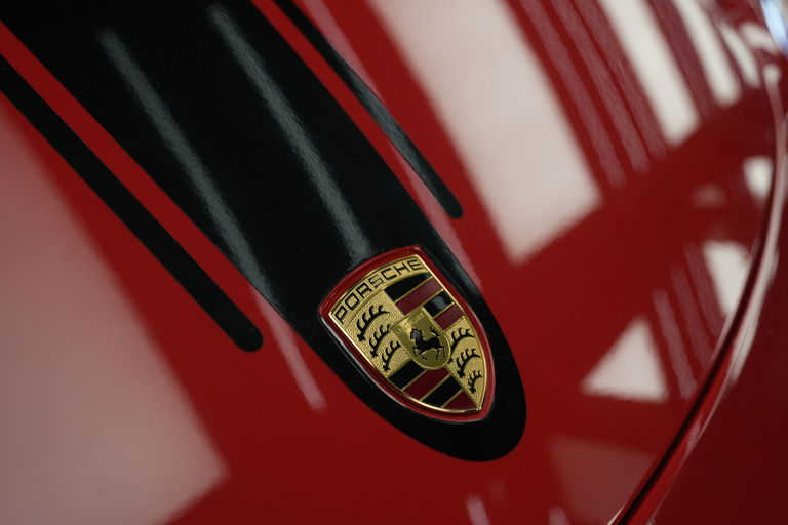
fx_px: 766
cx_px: 394
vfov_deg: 37.9
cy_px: 262
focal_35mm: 35
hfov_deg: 54.4
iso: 800
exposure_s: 1/60
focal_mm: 35
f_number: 4
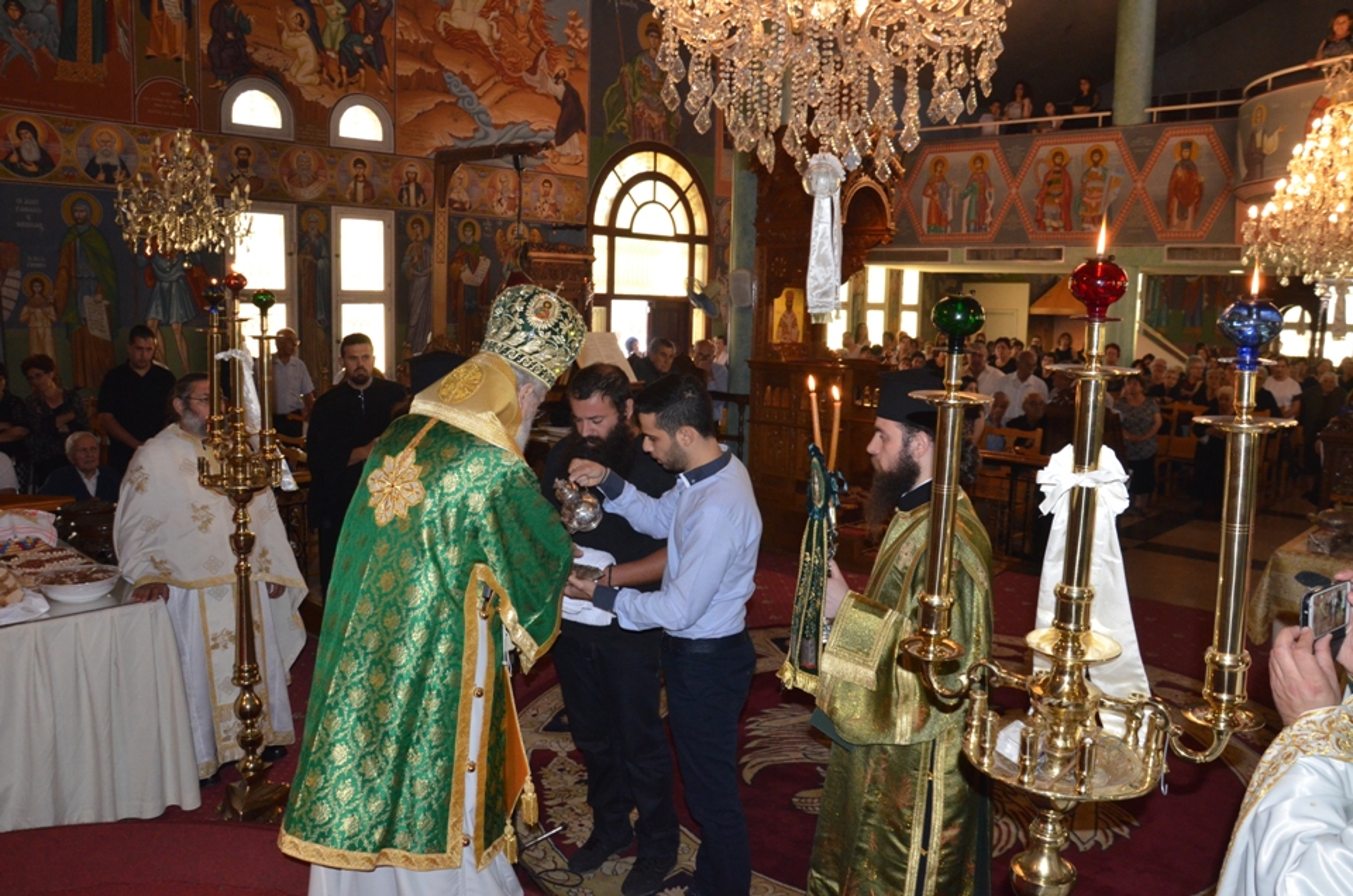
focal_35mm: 27
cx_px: 676
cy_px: 448
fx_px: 1013
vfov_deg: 47.7
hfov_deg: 67.5
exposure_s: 1/60
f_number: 6.3
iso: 2000
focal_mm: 18
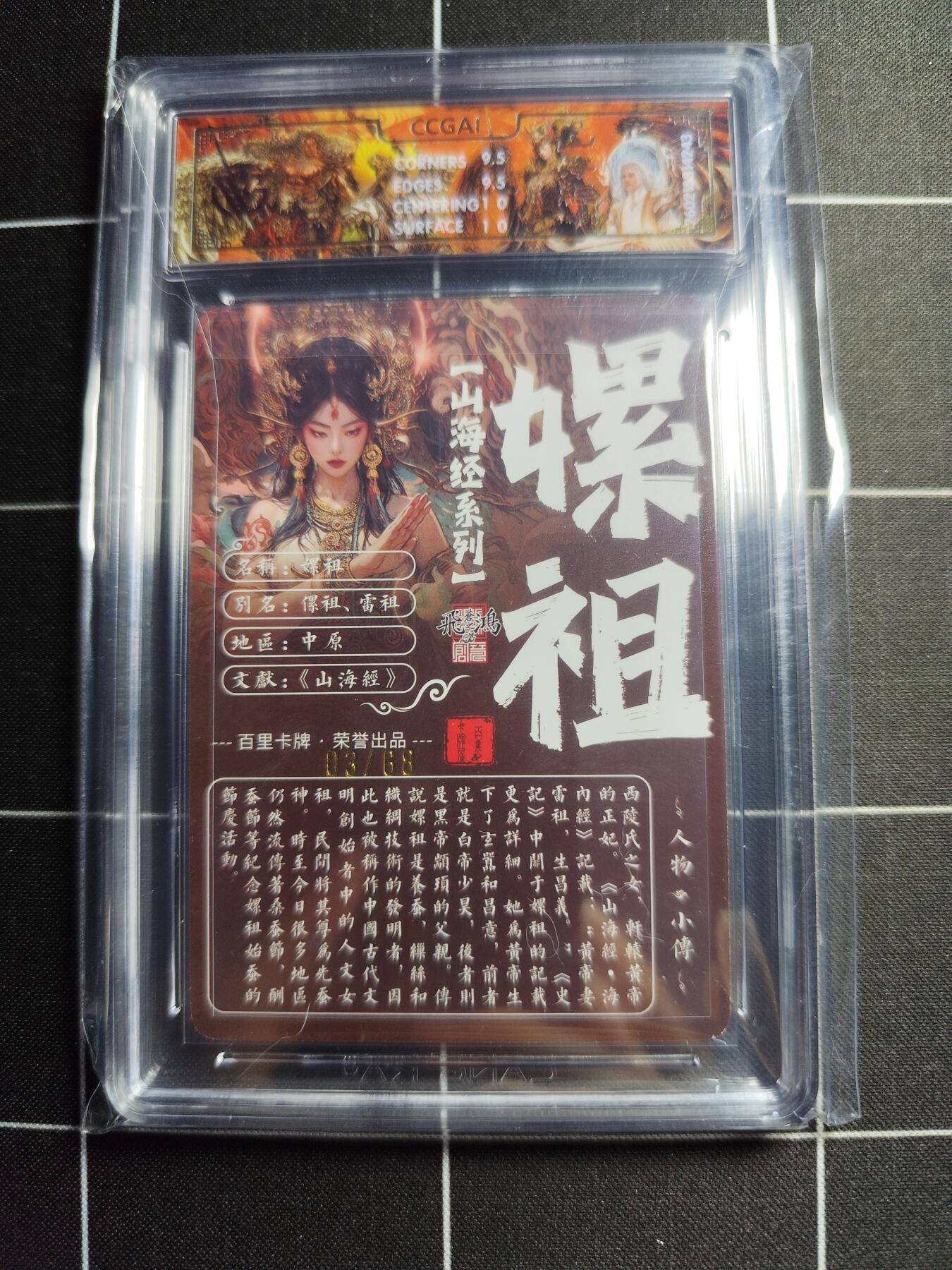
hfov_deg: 58.9
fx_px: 843
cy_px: 635
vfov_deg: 73.9
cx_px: 476
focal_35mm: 23
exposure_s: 1/100
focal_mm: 6.14
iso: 160
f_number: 1.65
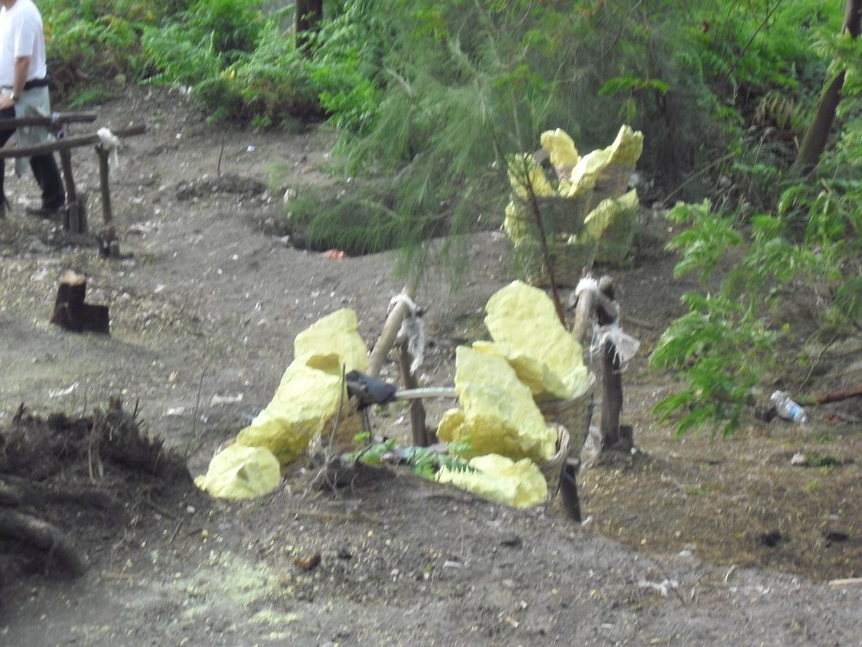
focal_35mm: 113
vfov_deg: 13.1
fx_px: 2814
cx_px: 431
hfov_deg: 17.4
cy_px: 324
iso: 200
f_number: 5.2
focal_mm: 18.6
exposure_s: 1/80
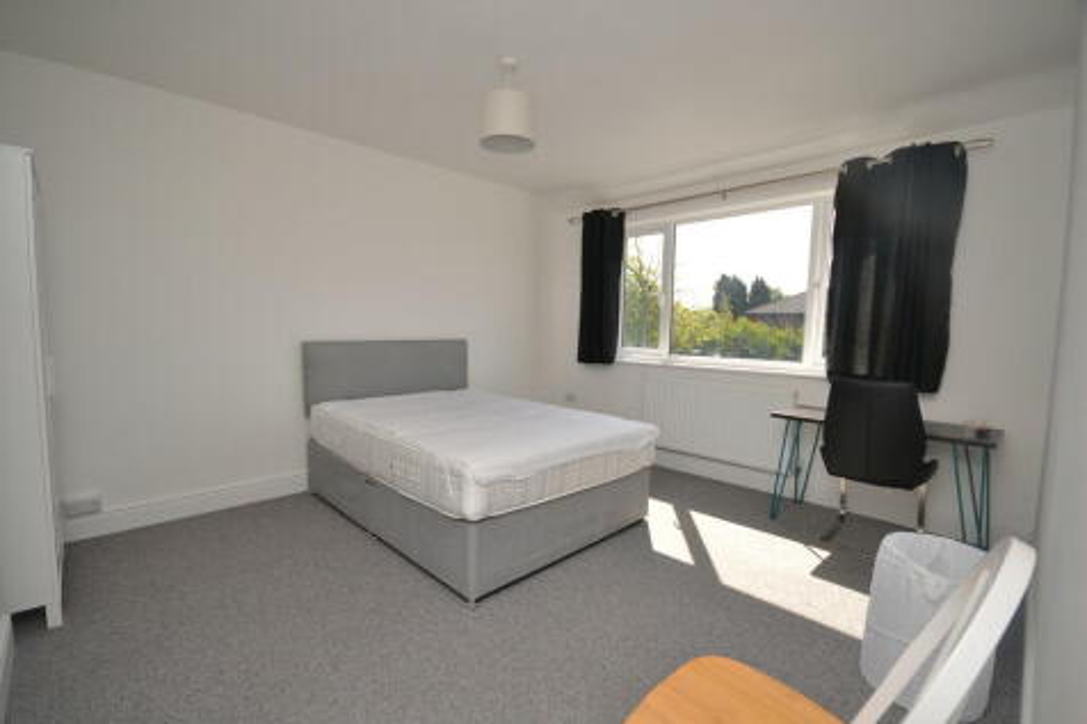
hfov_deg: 100.4
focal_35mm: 15
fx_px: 453
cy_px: 362
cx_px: 544
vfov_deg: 77.3
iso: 100
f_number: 6.3
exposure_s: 1/160
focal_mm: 10
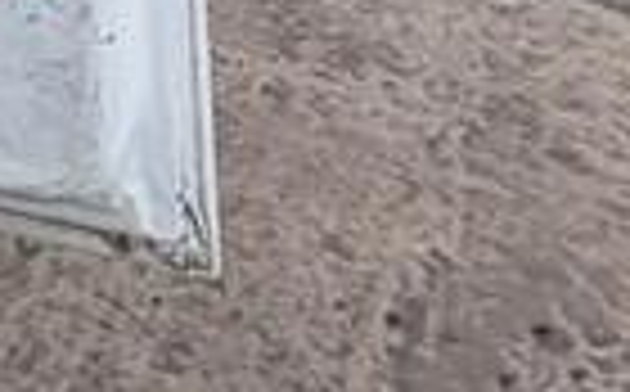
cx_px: -297
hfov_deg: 19.3
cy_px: -1108
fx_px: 1628
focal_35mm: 95
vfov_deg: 8.4
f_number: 2.2
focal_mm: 2.22
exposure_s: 1/99
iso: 100
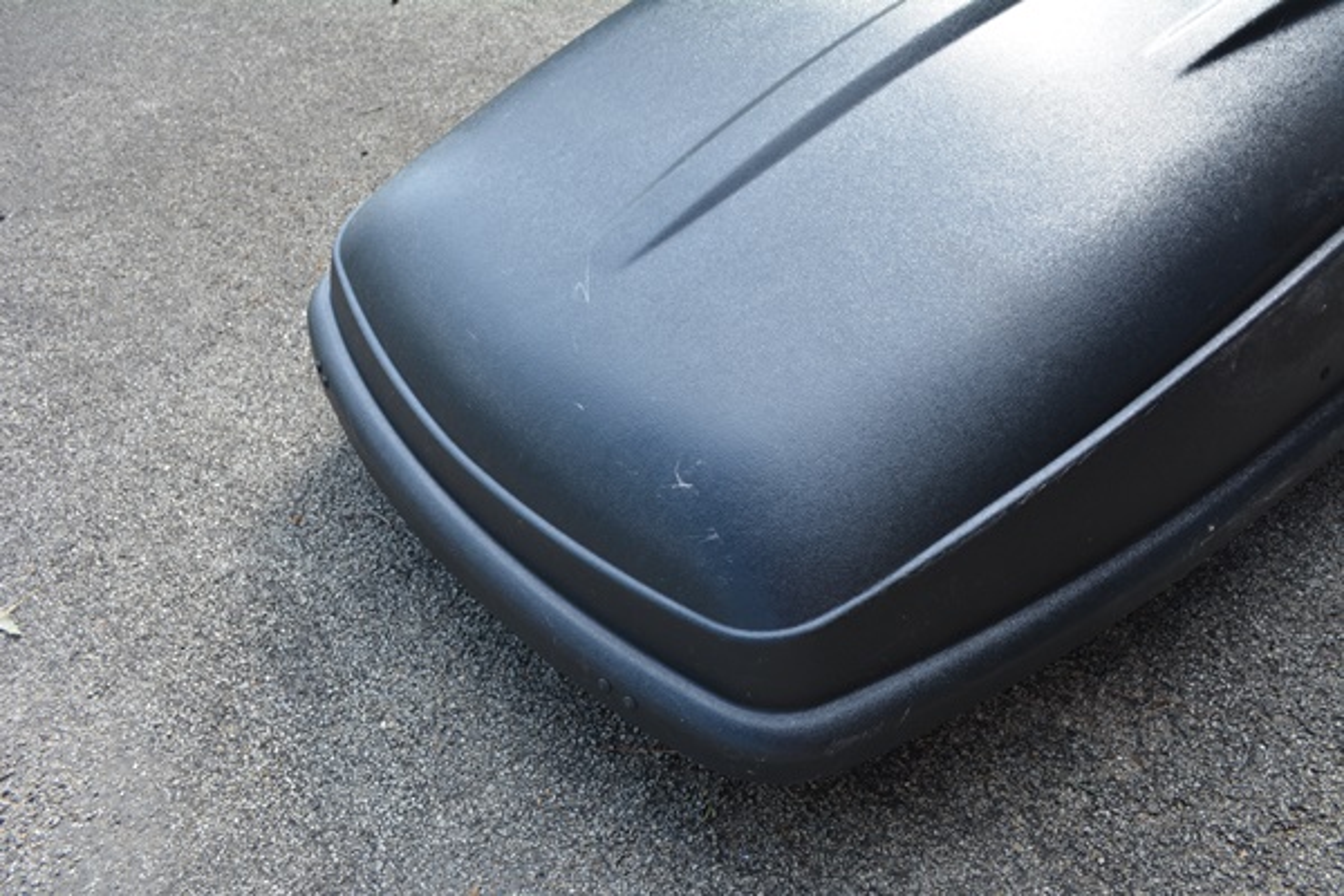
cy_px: 448
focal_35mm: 33
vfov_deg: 40.0
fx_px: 1232
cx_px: 672
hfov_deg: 57.2
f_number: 5.6
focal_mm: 22
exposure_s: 1/125
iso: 200
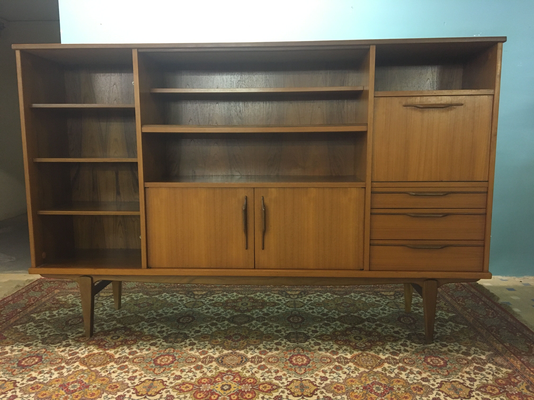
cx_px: 267
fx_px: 447
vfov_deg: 48.2
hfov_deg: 61.7
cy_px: 200
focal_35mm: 29
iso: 200
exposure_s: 1/20
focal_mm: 4.15
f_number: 2.2
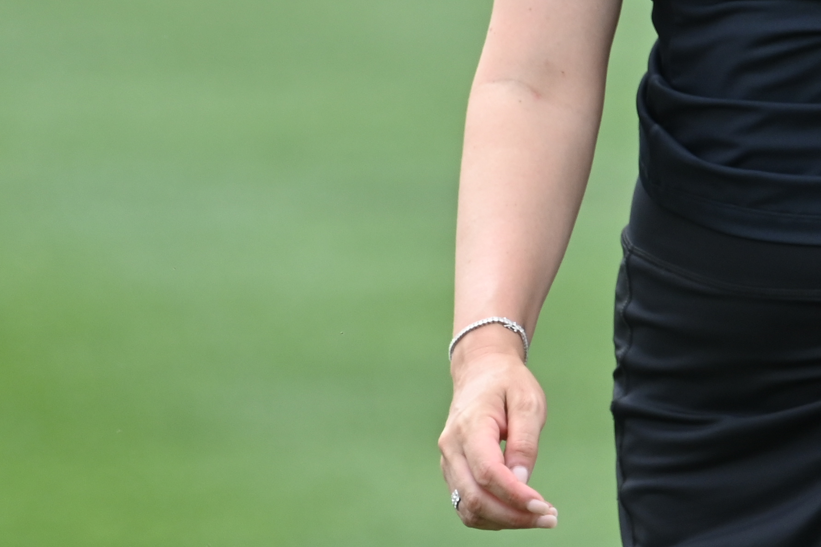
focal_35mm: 1879
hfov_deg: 1.1
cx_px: 443
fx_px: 42845
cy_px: -267
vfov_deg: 0.7
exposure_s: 1/640
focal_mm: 400
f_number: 5.6
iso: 320
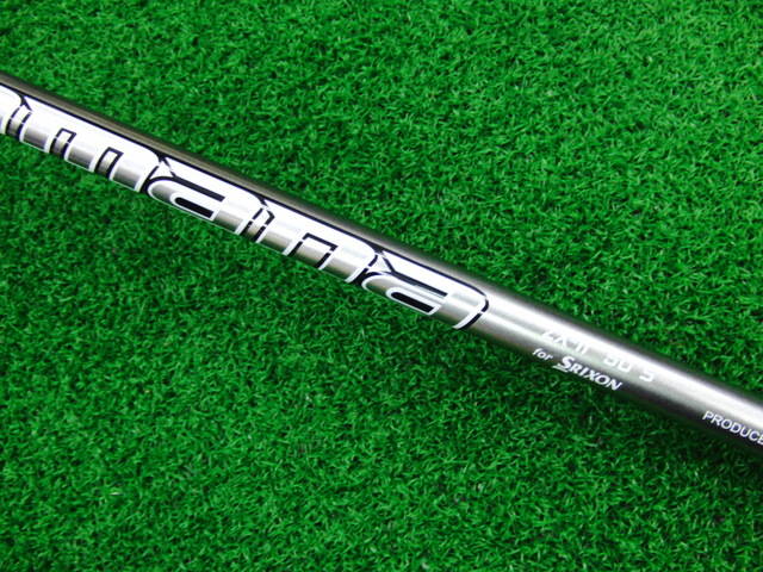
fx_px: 816
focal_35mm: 37
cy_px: 286
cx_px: 382
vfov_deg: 38.7
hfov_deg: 50.1
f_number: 3.6
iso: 400
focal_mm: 6.42
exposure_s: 1/40
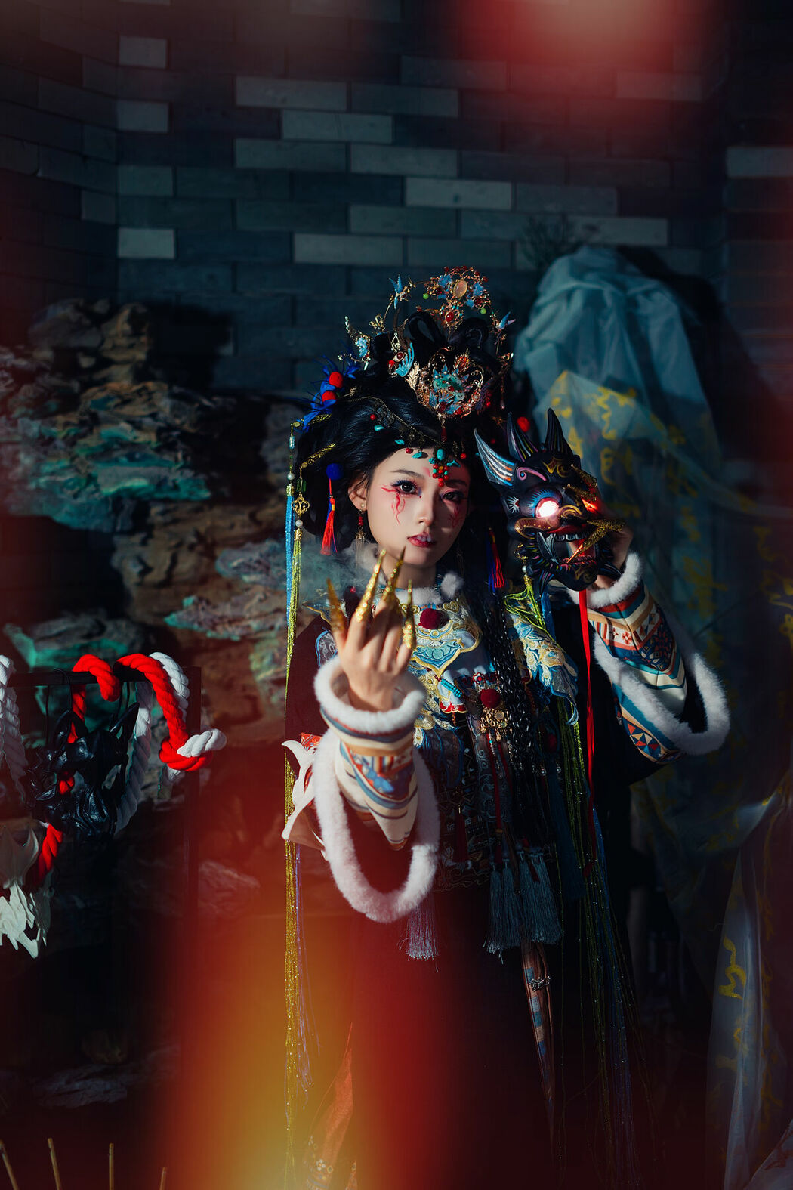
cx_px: 396
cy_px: 595
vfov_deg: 39.6
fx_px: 1652
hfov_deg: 27.0
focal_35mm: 50
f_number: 2
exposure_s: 1/160
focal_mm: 50
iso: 250
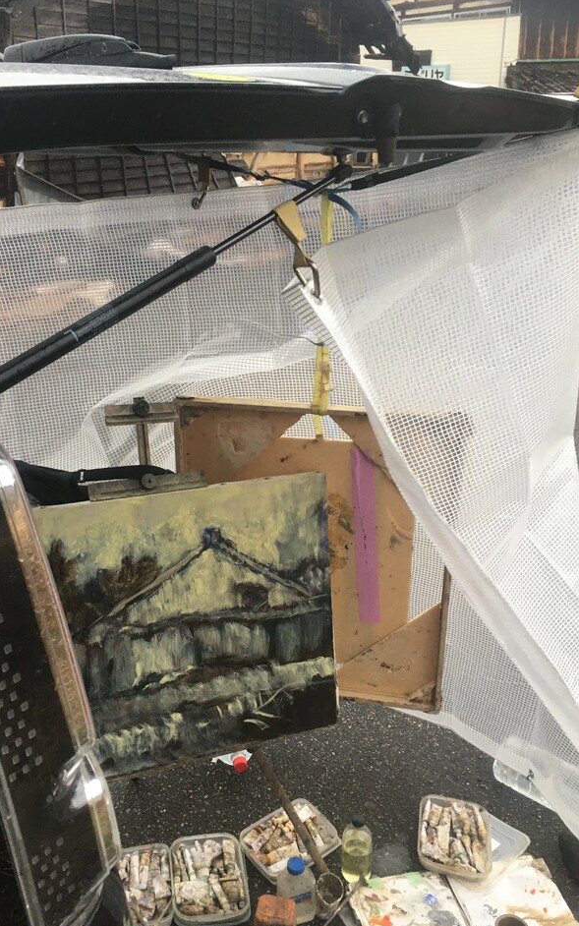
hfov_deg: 39.4
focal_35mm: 32
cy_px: 463
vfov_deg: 59.6
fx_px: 808
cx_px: 250
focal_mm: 4.15
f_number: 2.2
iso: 32
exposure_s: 1/30
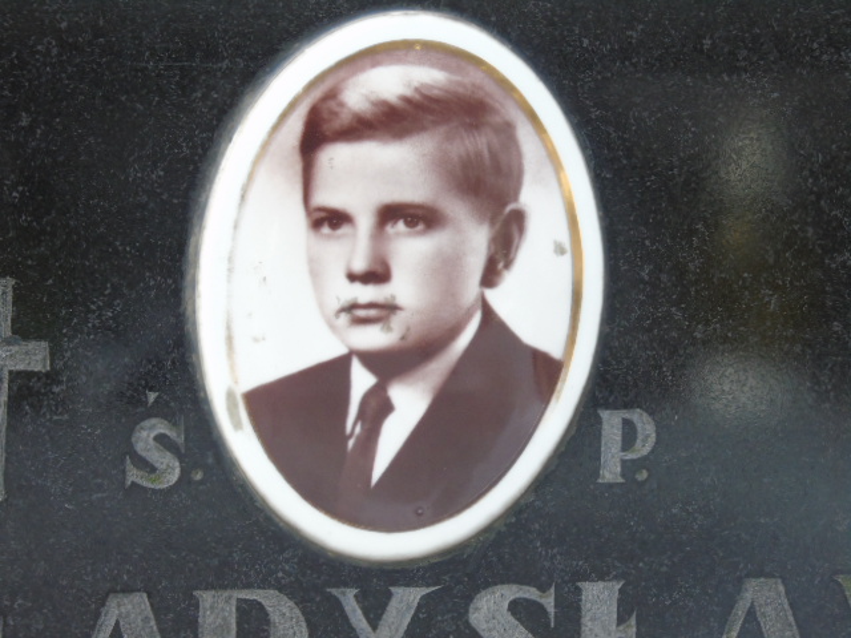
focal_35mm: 278
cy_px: 319
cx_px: 426
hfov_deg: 7.1
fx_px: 6834
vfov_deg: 5.3
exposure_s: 1/125
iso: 320
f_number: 4.9
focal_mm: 50
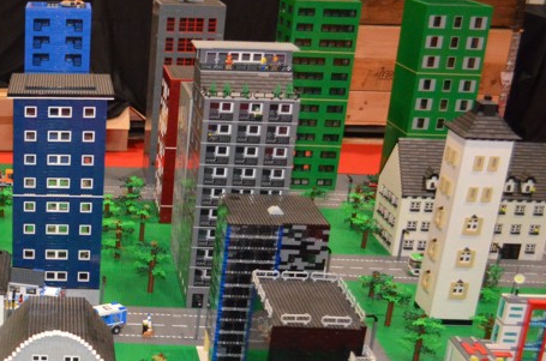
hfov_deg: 28.3
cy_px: 303
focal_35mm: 66
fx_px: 999
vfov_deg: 20.2
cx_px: -25
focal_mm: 20
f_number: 4
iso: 3200
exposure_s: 1/60
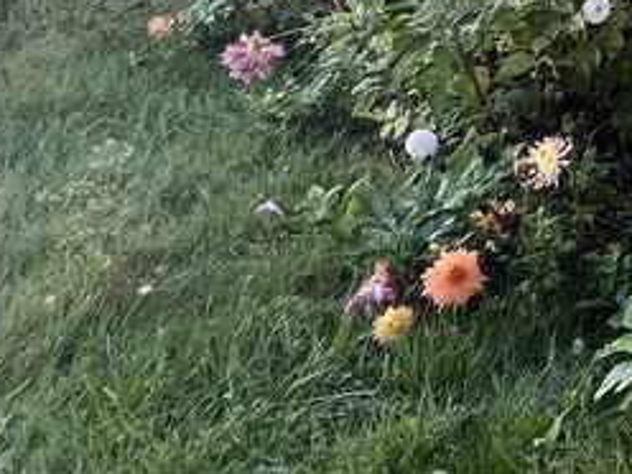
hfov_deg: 21.1
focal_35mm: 63
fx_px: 1150
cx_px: 1126
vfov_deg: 19.2
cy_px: -311
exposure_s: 1/201
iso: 32
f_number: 1.8
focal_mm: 1.57
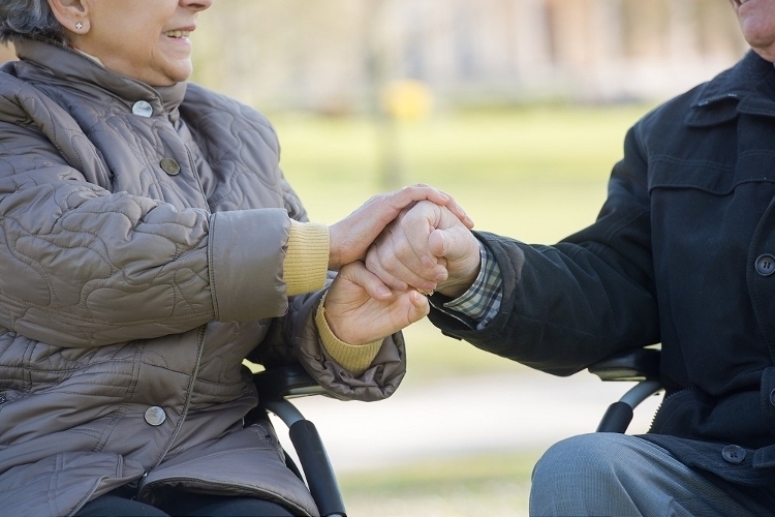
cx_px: 388
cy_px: 258
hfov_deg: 10.3
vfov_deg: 6.9
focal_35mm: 200
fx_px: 4305
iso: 160
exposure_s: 1/125
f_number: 5
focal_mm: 200
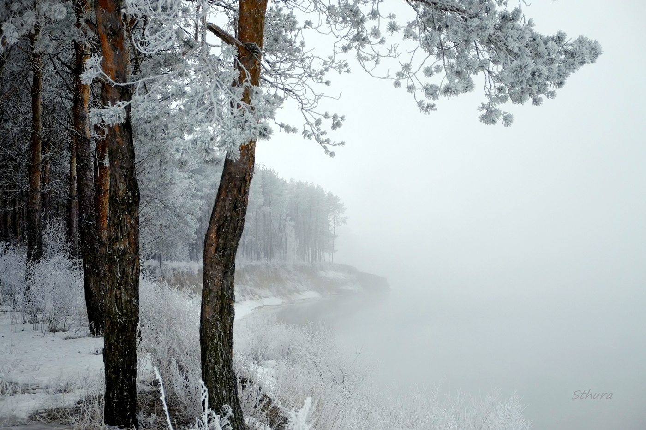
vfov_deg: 22.3
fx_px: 1094
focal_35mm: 61
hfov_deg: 32.9
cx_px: 323
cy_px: 215
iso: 800
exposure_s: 1/1600
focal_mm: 40.7
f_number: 5
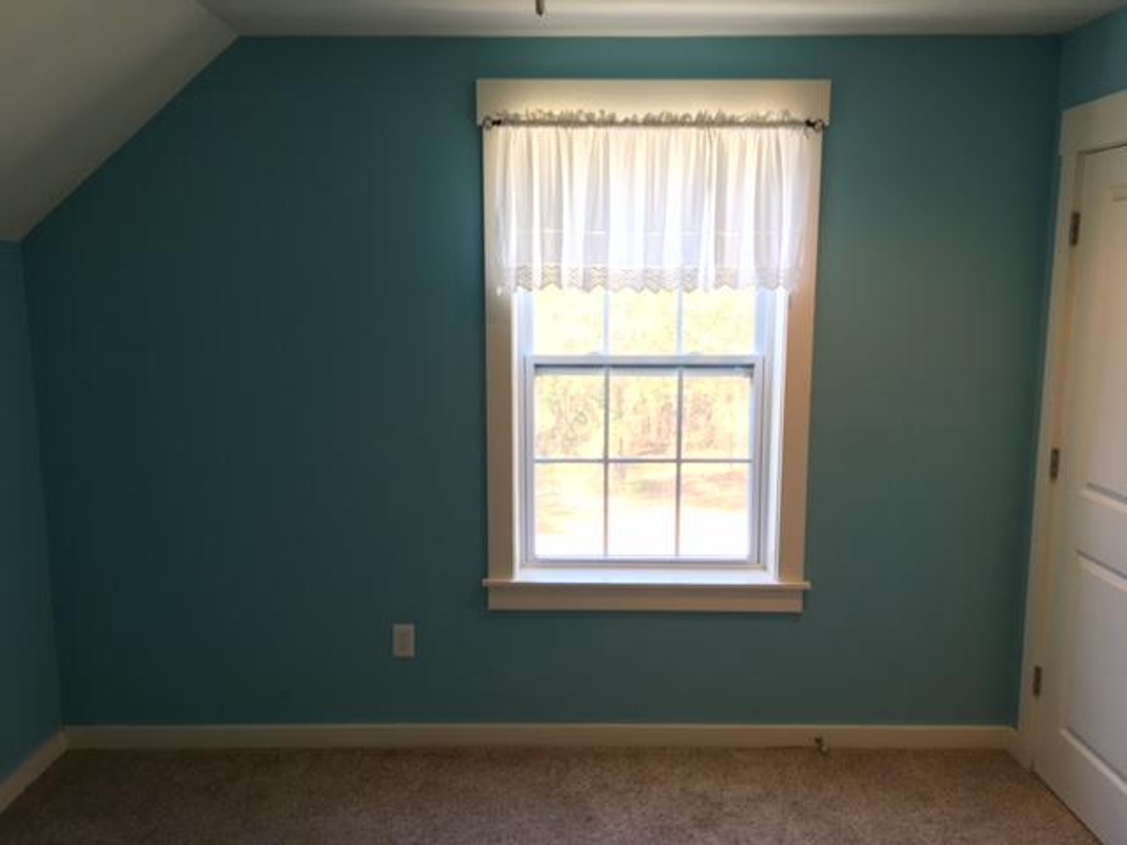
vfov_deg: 48.2
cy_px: 422
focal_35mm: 29
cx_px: 564
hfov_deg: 61.7
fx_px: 944
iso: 50
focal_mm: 4.15
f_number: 2.2
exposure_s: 1/30
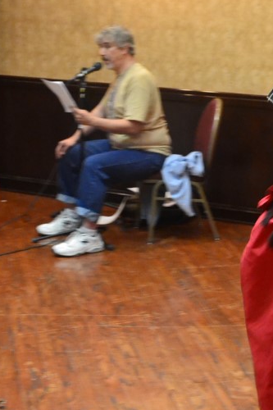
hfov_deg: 16.0
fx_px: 945
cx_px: 290
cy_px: 179
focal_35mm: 83
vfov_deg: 24.5
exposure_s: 1/25
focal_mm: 24
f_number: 4
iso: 3200
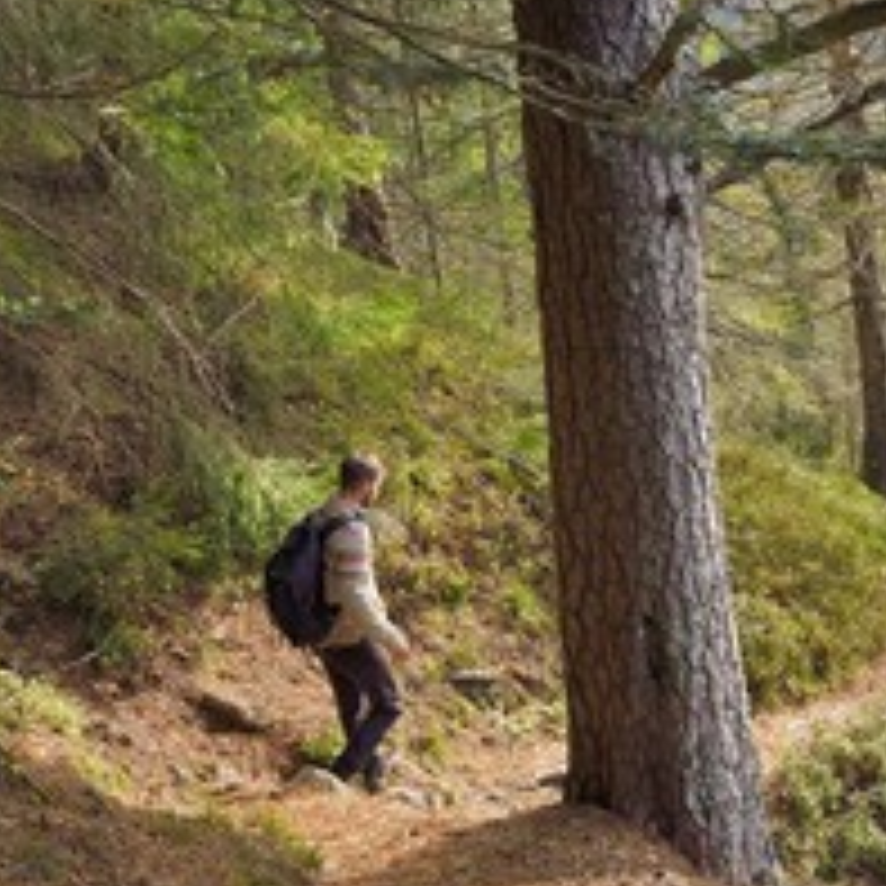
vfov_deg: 29.5
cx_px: 834
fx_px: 1680
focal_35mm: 58
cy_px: 414
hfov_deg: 28.2
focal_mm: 32
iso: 400
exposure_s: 1/100
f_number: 10
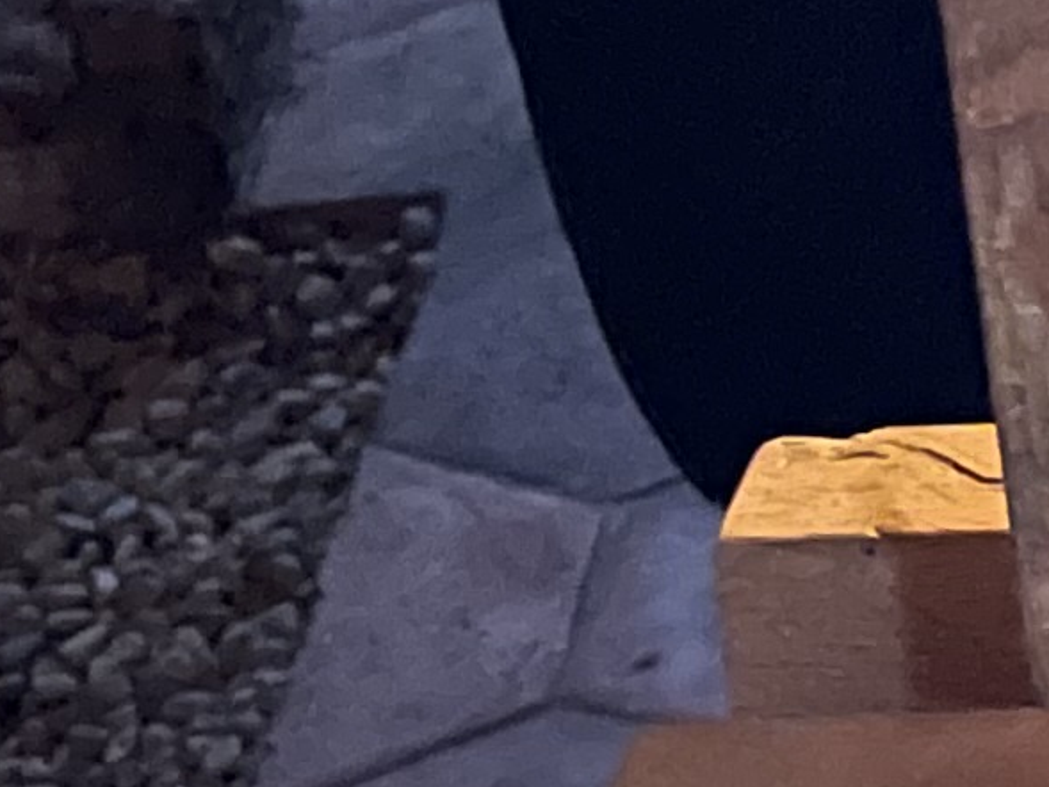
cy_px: -78
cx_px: 3370
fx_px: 5395
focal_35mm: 178
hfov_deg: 8.7
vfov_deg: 8.3
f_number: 1.6
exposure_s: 1/5
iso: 1000
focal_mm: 5.1
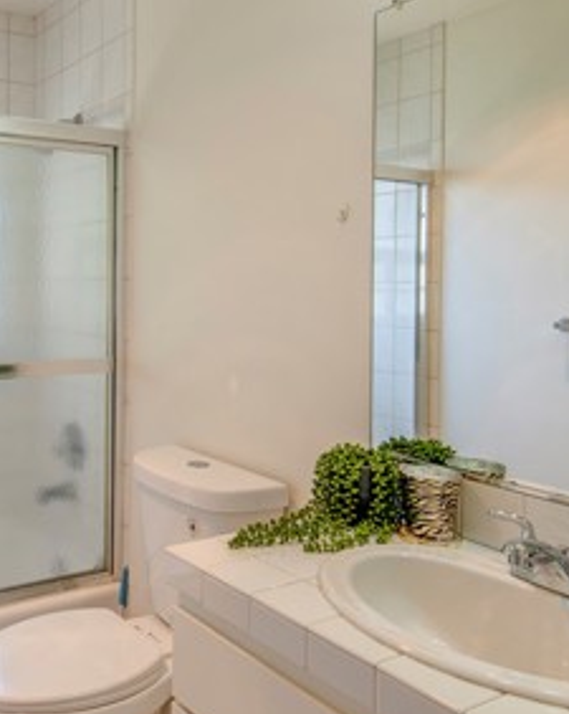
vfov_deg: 55.2
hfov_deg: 42.5
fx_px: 675
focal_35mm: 32
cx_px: 73
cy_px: 275
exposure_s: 1/40
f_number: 5.6
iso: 400
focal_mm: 15
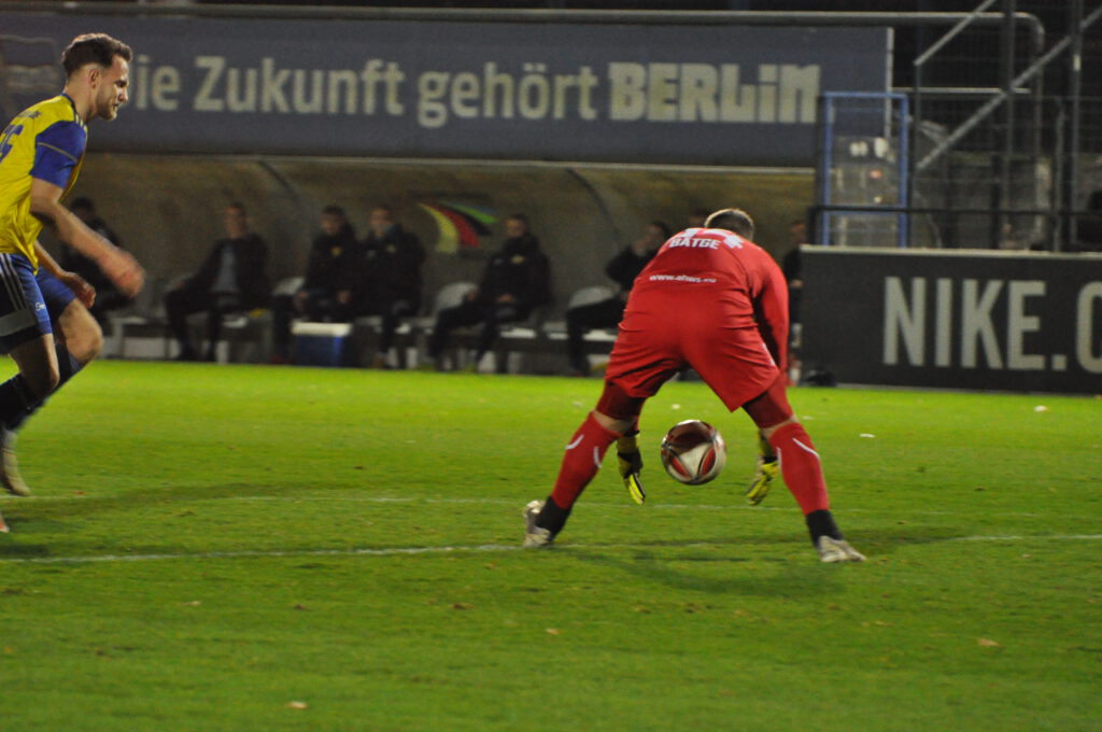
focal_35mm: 345
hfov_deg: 6.0
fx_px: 10547
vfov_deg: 4.0
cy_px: 366
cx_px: 551
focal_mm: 230
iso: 3200
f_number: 5.3
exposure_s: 1/160
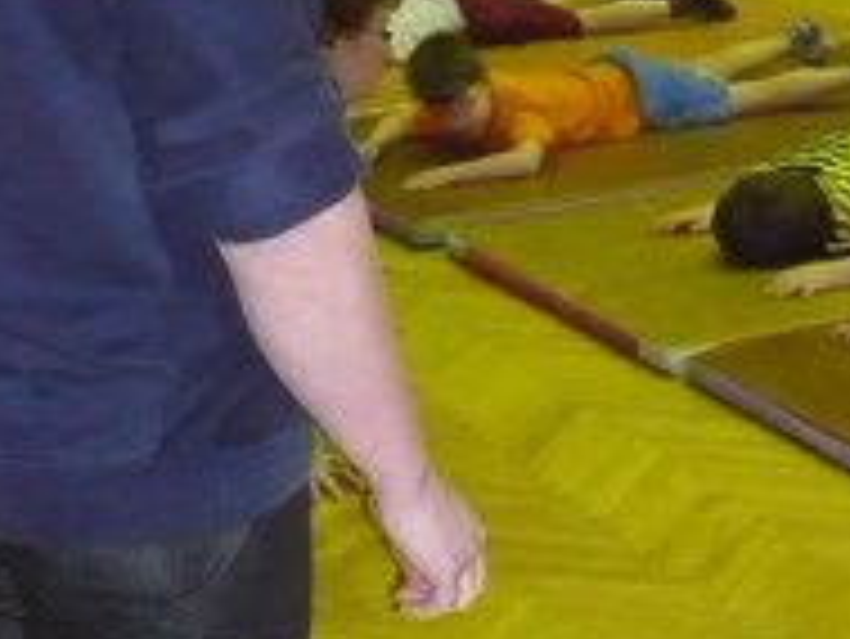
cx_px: 940
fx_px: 2727
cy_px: 194
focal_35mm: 111
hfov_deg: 17.1
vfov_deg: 13.3
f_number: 2.8
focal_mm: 5.8
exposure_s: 1/30
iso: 500
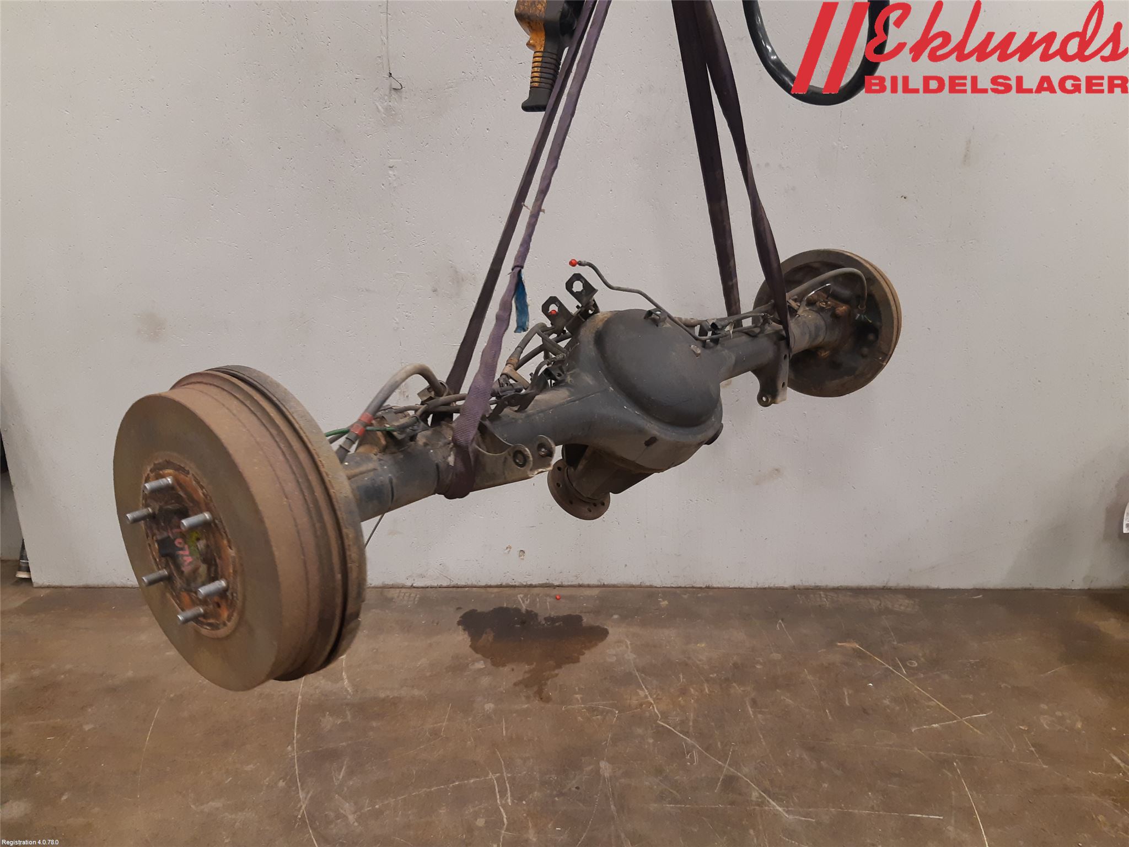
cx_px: 564
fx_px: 848
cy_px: 424
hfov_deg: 67.3
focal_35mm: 26
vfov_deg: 53.1
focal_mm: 3.93
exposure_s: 1/50
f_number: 1.7
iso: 200
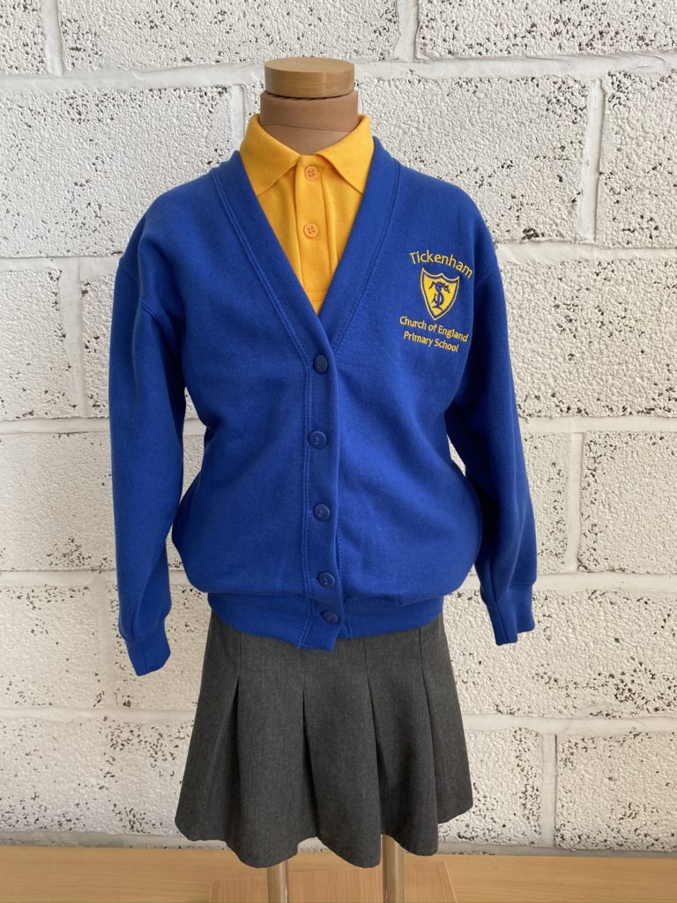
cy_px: 452
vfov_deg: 67.3
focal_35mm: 26
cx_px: 338
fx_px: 678
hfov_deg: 53.1
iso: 64
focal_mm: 4.25
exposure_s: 1/121
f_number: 1.8
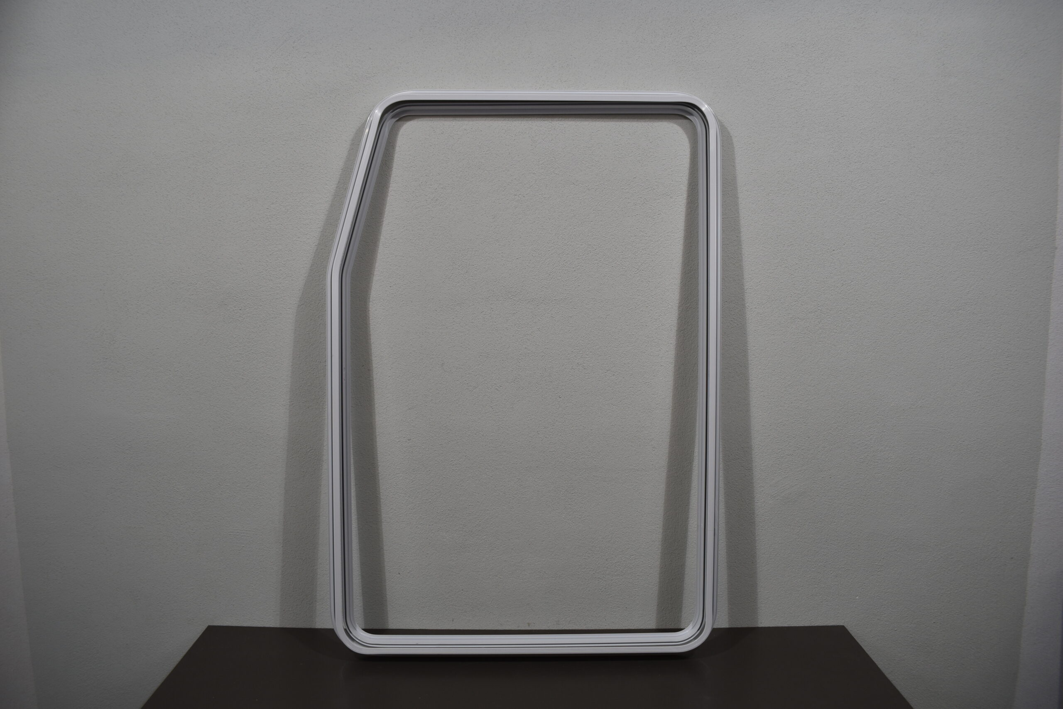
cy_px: 354
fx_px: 797
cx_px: 532
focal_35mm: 27
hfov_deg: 67.4
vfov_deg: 47.9
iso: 220
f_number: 5.6
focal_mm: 18
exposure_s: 1/125
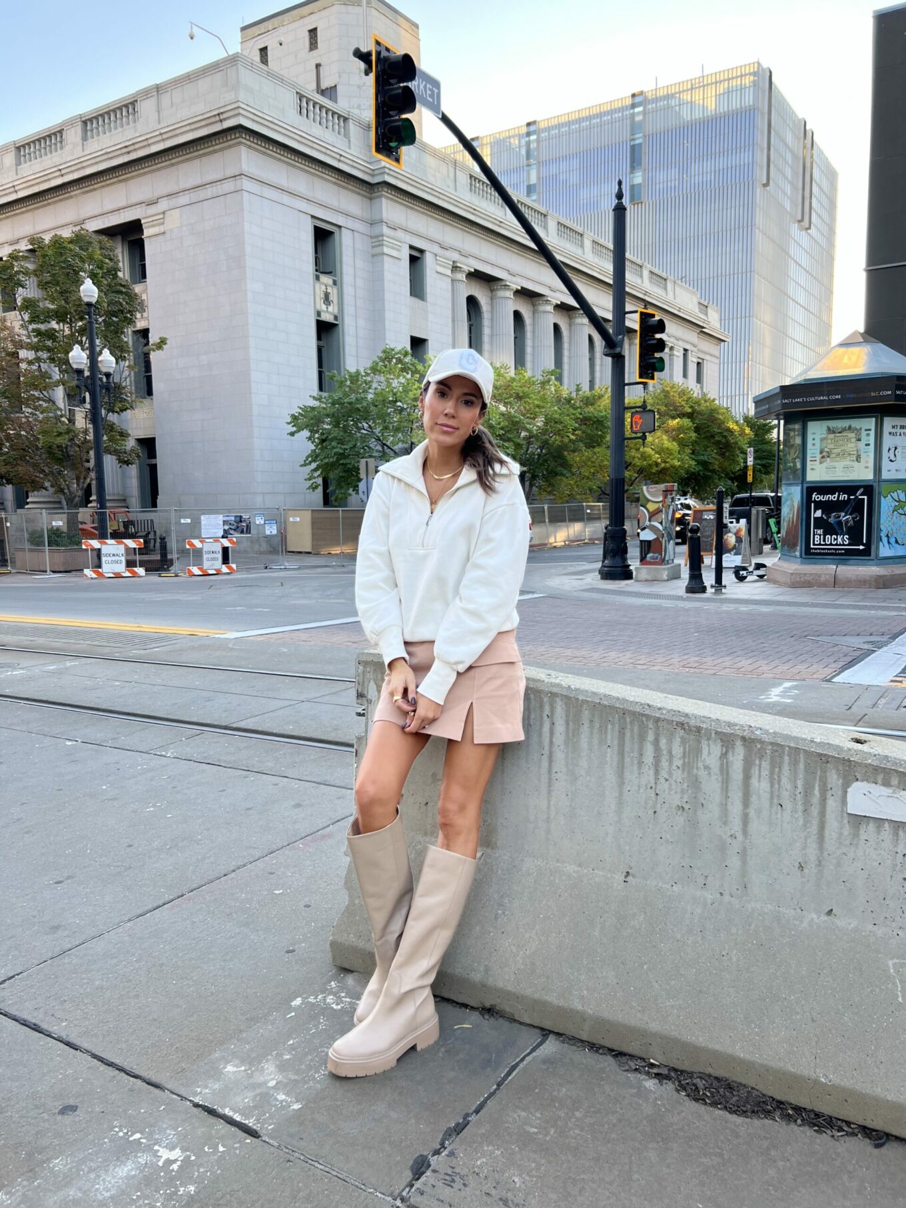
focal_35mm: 26
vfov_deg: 67.3
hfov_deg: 53.1
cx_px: 453
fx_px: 907
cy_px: 604
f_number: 1.5
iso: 50
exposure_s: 1/276
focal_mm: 5.7
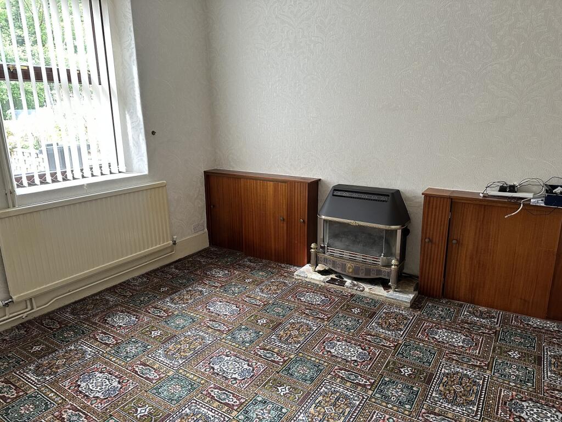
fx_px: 390
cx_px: 281
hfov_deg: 71.6
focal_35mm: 24
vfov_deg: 56.8
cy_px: 211
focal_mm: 6.86
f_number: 1.78
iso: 250
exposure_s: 1/106
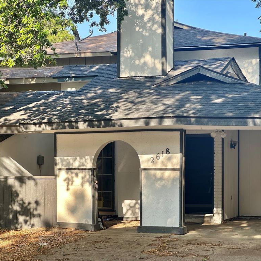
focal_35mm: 91
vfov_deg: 19.1
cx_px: 162
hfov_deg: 19.1
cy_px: 130
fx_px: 776
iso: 32
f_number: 2.8
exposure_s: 1/130
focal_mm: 9
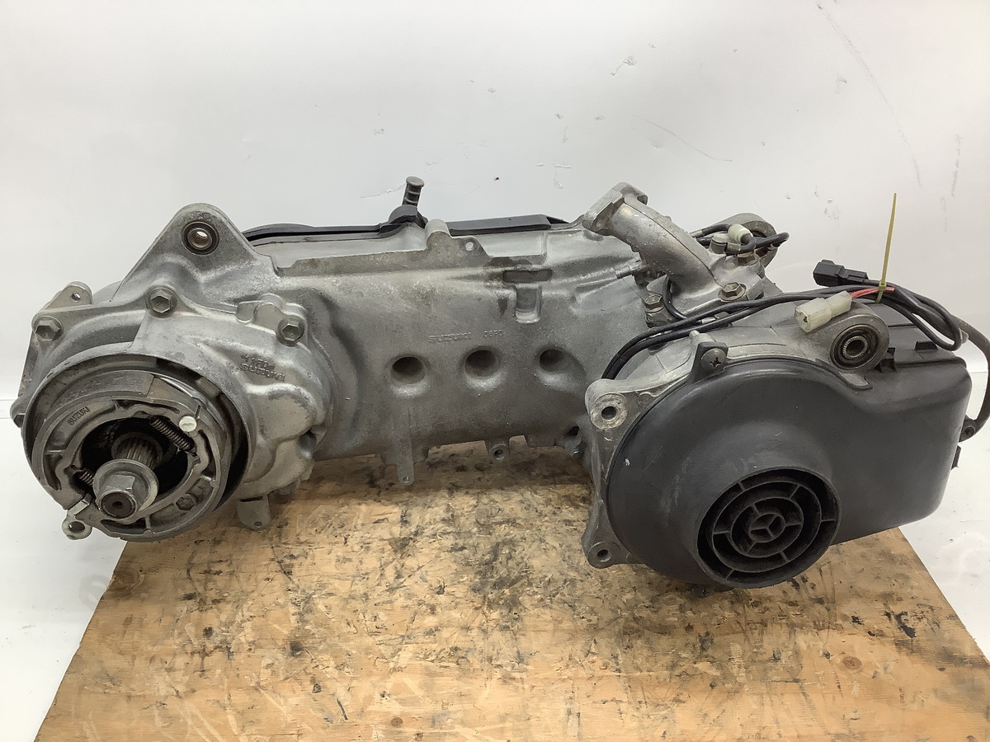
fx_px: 887
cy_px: 371
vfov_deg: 45.4
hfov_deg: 58.4
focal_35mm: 31
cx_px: 495
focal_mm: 3.3
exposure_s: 1/120
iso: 80
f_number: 2.4
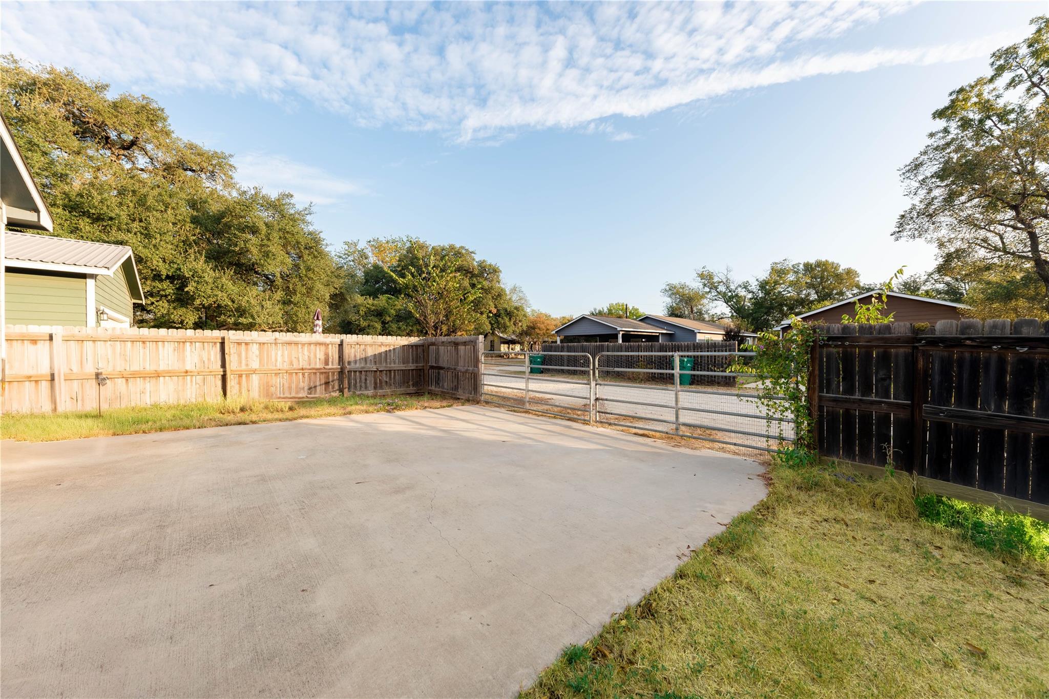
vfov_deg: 90.0
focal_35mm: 12
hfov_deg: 112.6
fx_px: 350
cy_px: 350
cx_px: 524
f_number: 6.3
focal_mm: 12
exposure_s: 1/160
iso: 160
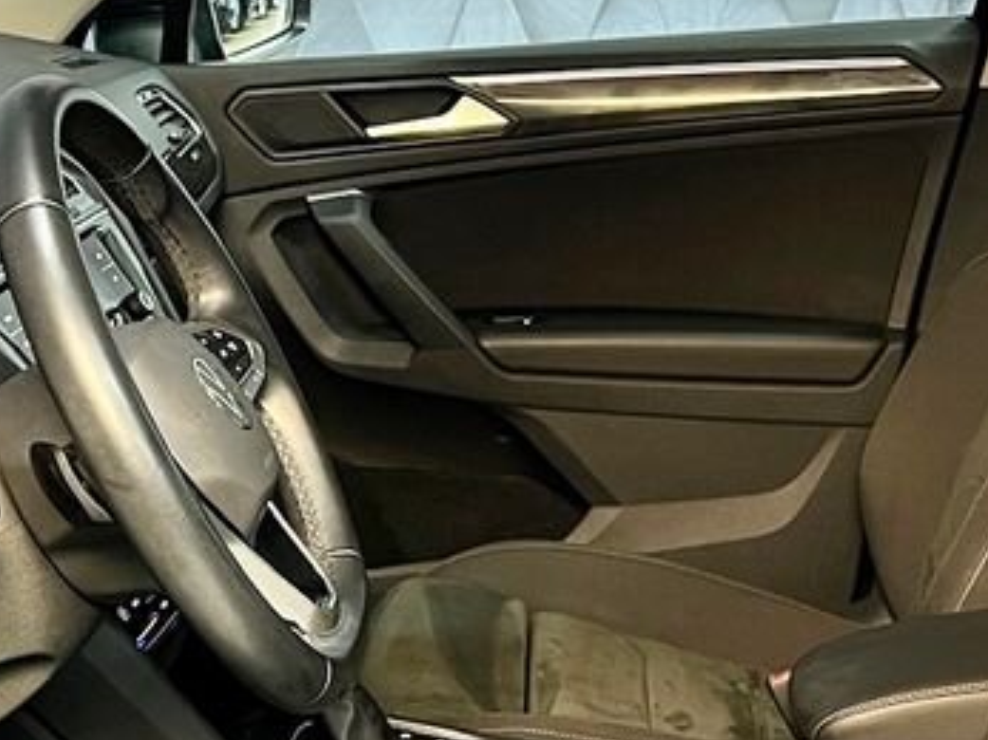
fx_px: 2568
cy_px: 663
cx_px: 524
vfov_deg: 16.2
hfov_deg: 21.8
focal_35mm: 90
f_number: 1.5
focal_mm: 5.7
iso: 400
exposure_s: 1/33
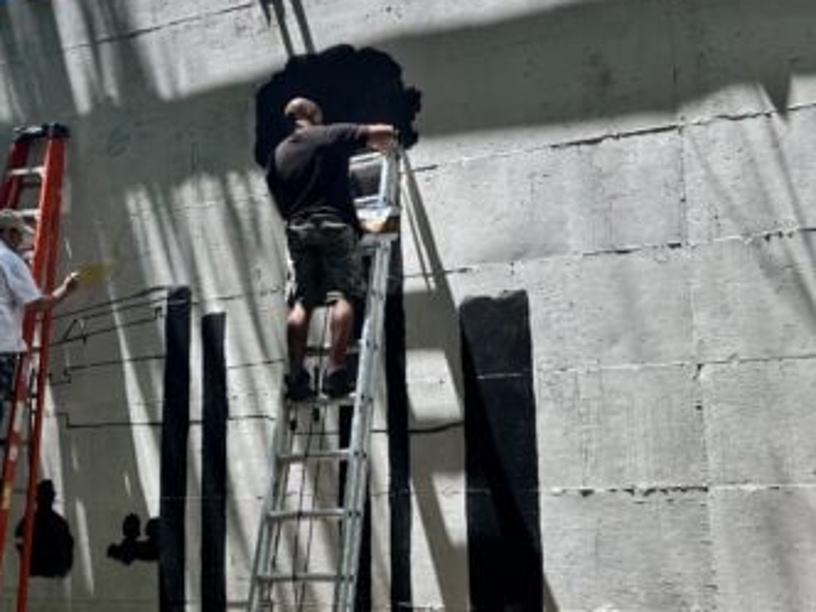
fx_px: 1108
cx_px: 297
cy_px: 342
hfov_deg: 40.1
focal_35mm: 47
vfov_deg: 30.9
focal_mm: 5.7
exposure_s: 1/1511
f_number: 1.5
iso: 50
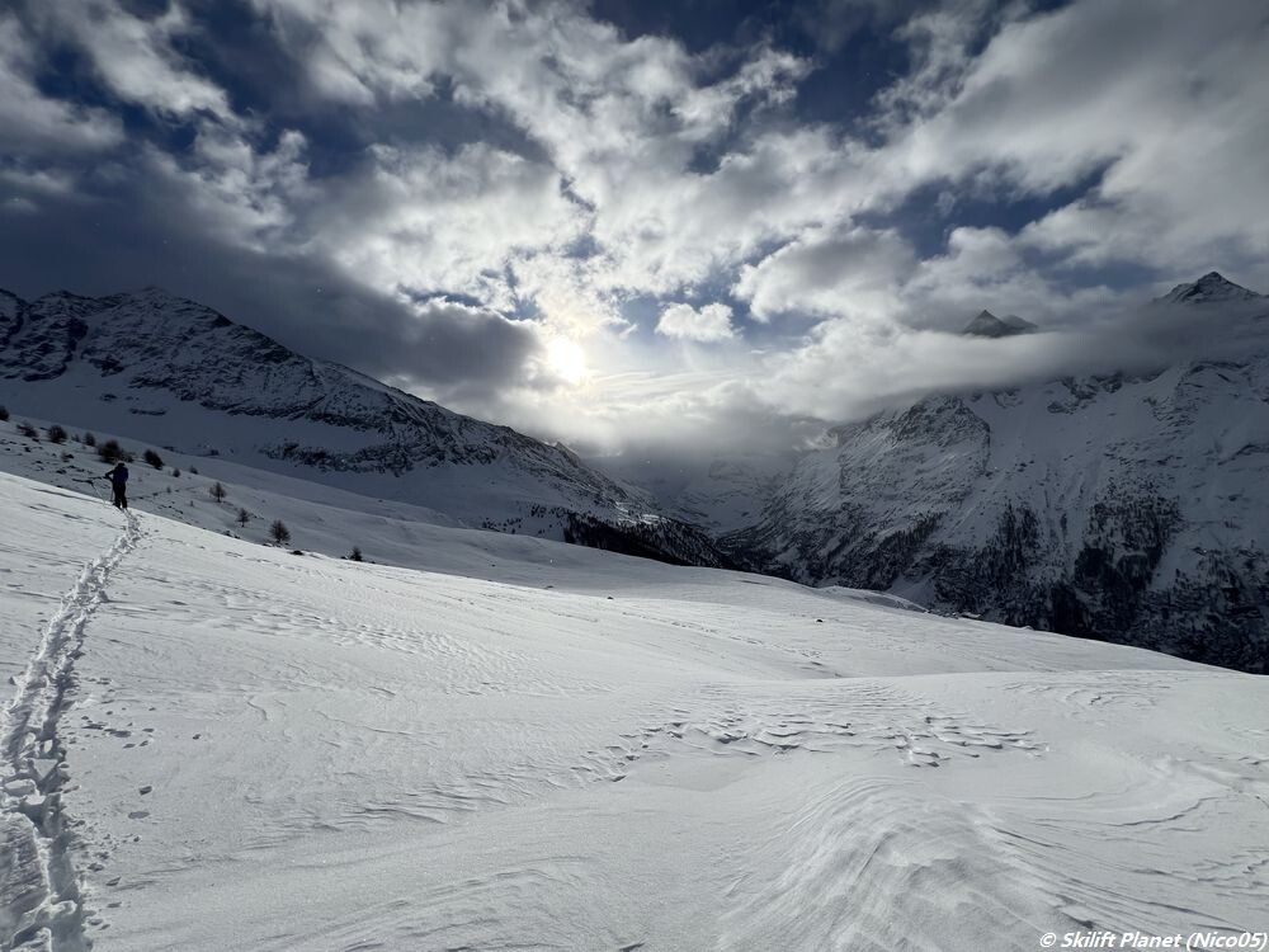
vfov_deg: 89.9
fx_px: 477
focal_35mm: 13
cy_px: 476
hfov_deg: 106.2
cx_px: 634
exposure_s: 1/6944
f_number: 1.8
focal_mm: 1.57
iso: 25
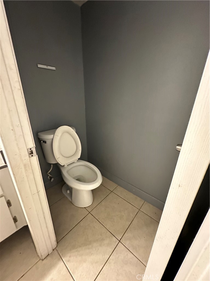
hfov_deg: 85.7
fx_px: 113
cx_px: 105
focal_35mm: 14
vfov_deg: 102.1
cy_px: 140
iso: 1000
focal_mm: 2.22
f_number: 2.2
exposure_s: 1/40
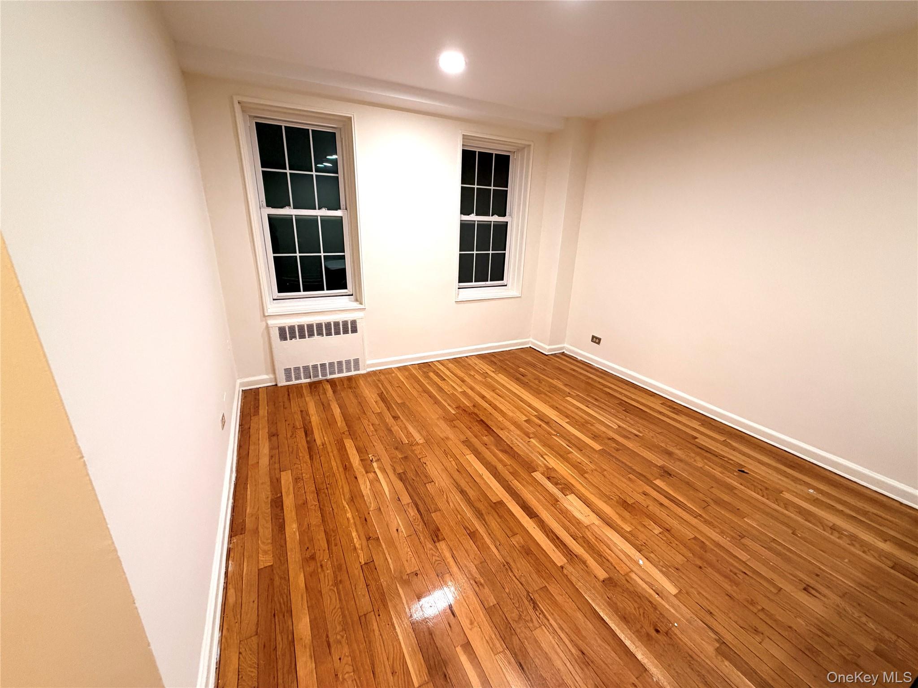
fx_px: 371
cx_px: 459
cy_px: 344
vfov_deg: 85.7
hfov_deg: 102.1
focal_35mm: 14
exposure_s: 1/60
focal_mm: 2.22
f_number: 2.2
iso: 200
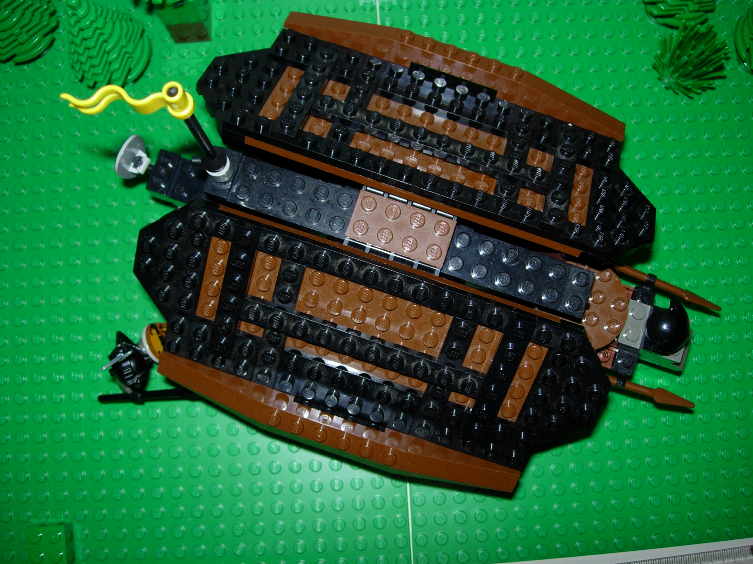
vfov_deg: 37.7
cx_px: 376
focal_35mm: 38
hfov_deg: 49.0
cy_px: 282
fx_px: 827
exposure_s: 1/64
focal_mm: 7.8
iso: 79
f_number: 2.8
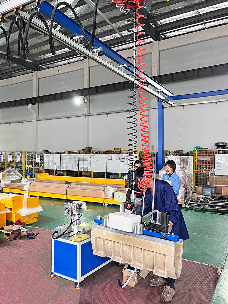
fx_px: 228
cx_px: 114
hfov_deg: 53.1
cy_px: 152
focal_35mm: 26
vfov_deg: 67.3
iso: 250
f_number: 1.6
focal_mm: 5.1
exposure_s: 1/50
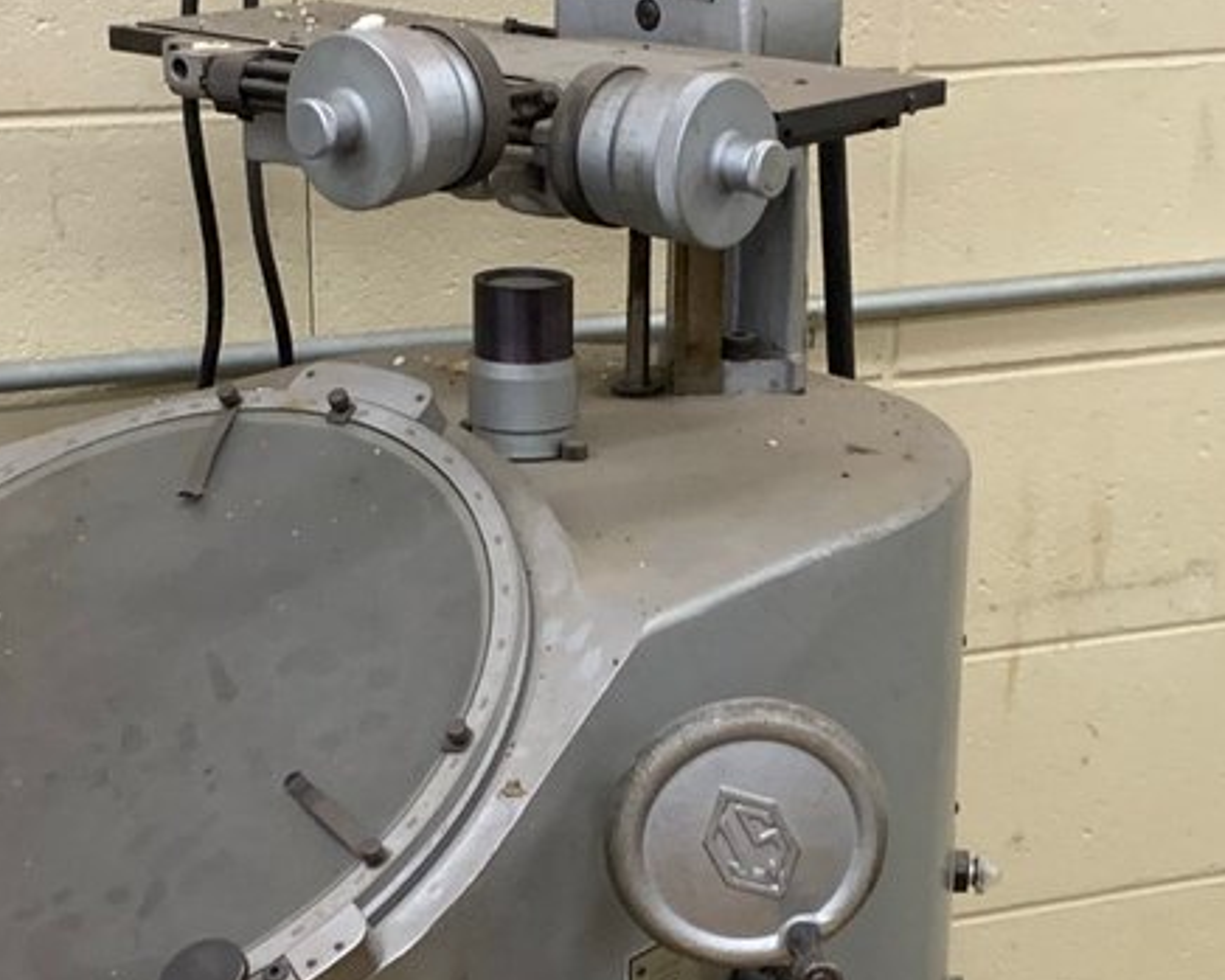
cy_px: 790
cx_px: 687
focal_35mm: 88
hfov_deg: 21.7
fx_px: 3191
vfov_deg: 17.3
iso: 200
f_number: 1.8
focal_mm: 4.25
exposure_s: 1/60
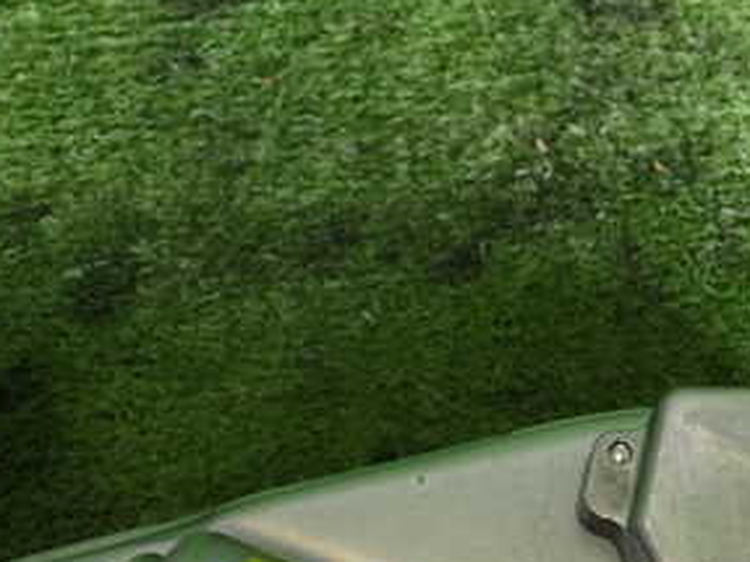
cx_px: 669
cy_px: 476
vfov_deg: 21.5
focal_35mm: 67
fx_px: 1451
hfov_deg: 27.9
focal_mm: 5.79
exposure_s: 1/40
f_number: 2.4
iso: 200
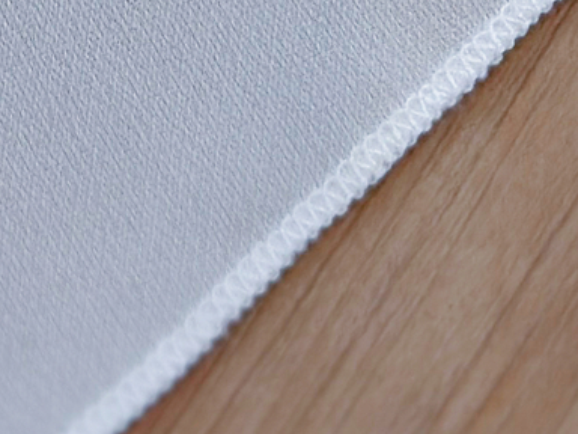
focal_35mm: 300
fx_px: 5009
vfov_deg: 4.6
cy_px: -1254
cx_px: -9
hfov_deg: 6.6
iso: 64
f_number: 1.78
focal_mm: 6.86
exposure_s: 1/50
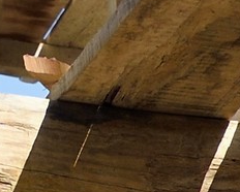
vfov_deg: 3.8
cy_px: 958
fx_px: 2623
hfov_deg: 5.0
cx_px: 664
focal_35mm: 369
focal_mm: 38
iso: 200
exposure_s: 1/200
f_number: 11
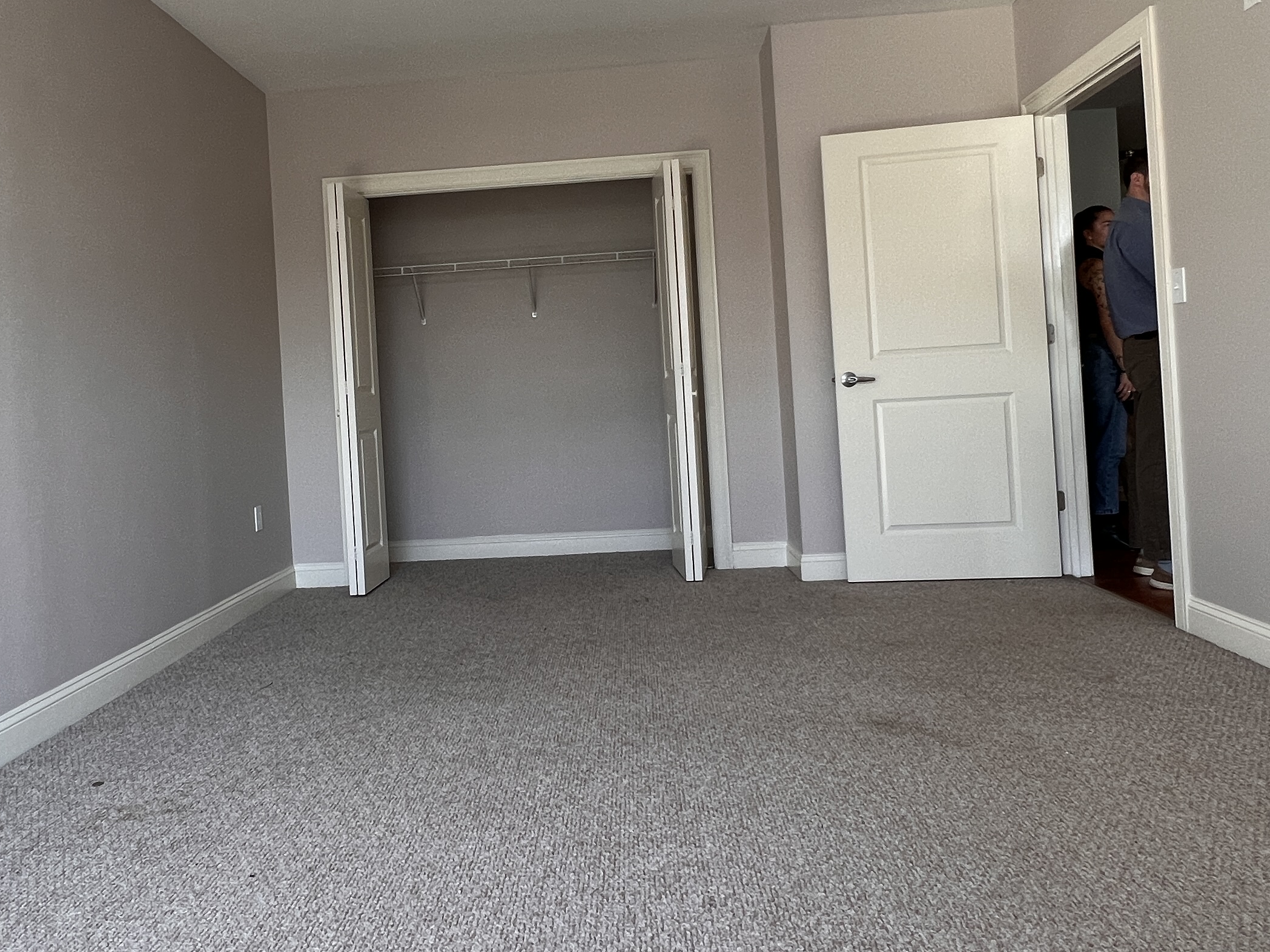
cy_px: 398
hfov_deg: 69.2
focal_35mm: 25
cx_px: 563
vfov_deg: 54.6
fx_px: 917
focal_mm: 1.57
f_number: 1.8
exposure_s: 1/99
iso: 80
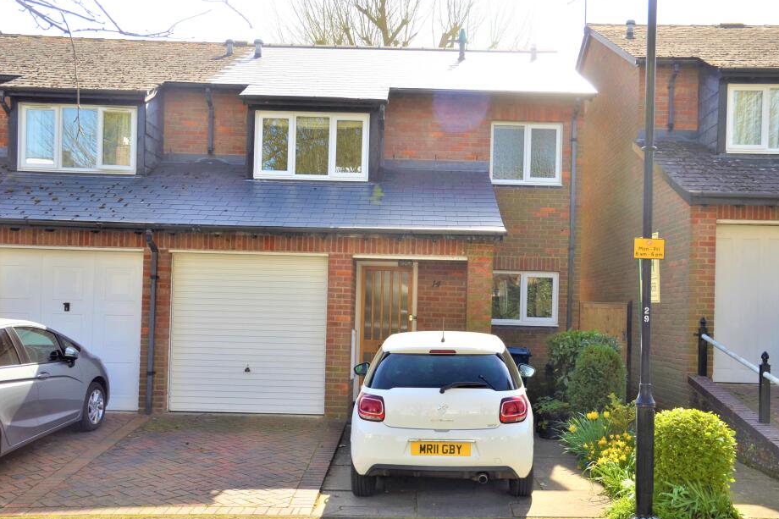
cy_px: 276
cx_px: 391
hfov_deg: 48.5
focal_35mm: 40
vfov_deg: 33.4
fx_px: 865
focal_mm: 24
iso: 100
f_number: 8
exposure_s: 1/200
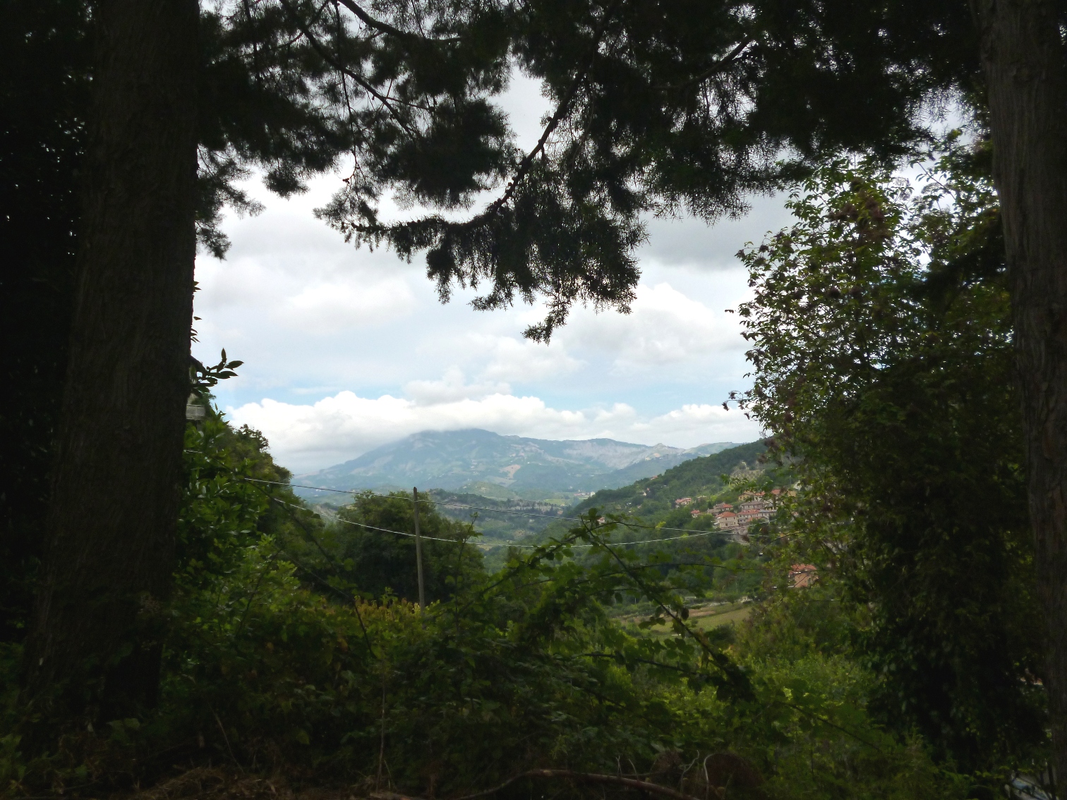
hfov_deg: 56.8
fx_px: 986
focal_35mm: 32
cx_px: 534
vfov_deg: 44.2
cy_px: 400
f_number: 10
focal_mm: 5.7
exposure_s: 1/160
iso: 160
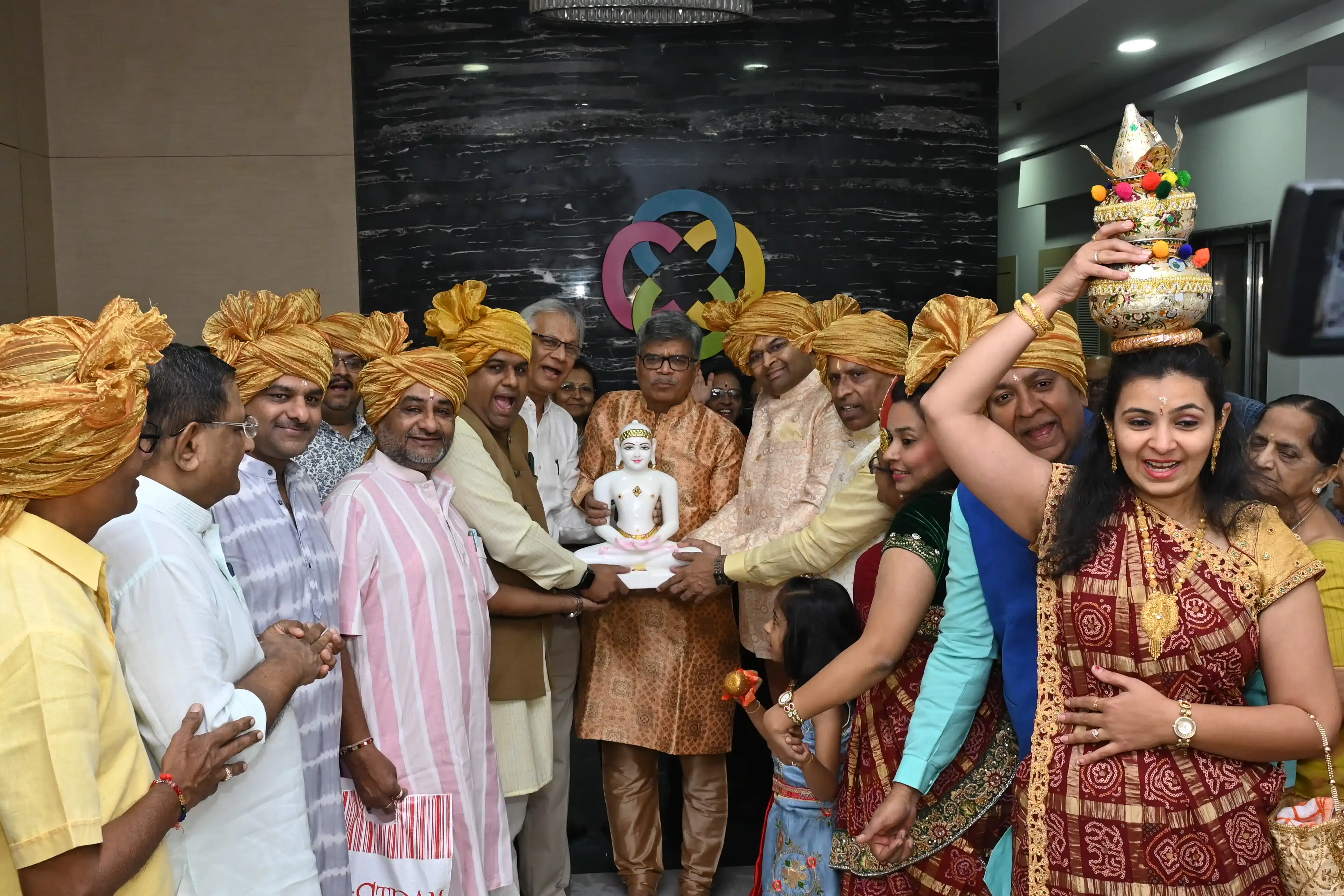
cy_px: 448
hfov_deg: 53.1
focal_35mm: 36
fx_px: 1344
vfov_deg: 36.9
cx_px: 672
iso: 1600
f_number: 9
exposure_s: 1/125
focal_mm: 24
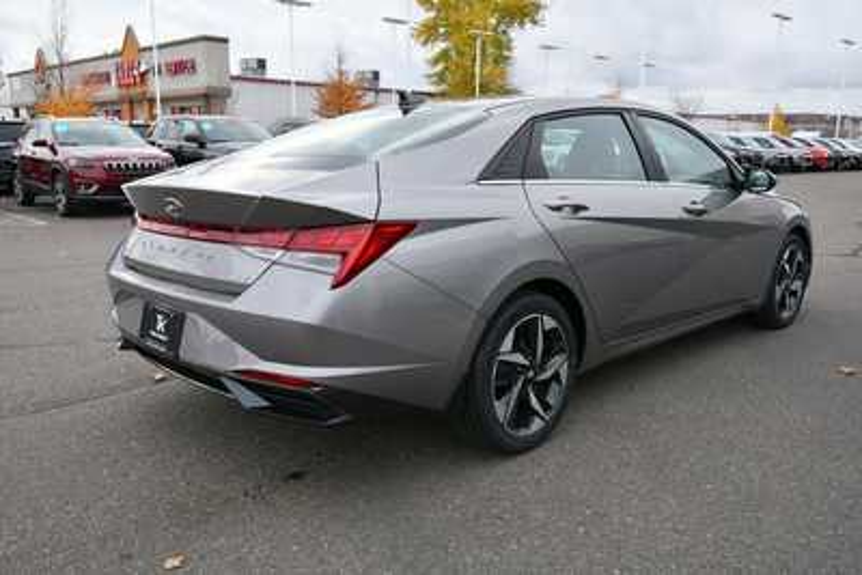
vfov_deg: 43.6
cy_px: 288
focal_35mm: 30
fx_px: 719
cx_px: 431
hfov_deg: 61.9
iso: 200
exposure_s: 1/250
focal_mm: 20
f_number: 6.3
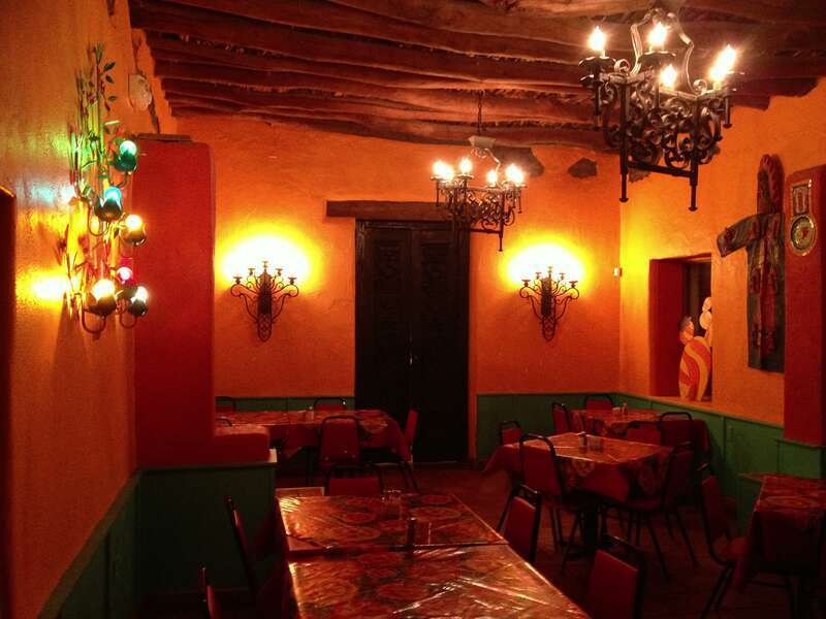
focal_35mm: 35
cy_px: 310
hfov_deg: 52.6
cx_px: 413
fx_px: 835
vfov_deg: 40.7
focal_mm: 4.28
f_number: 2.4
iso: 400
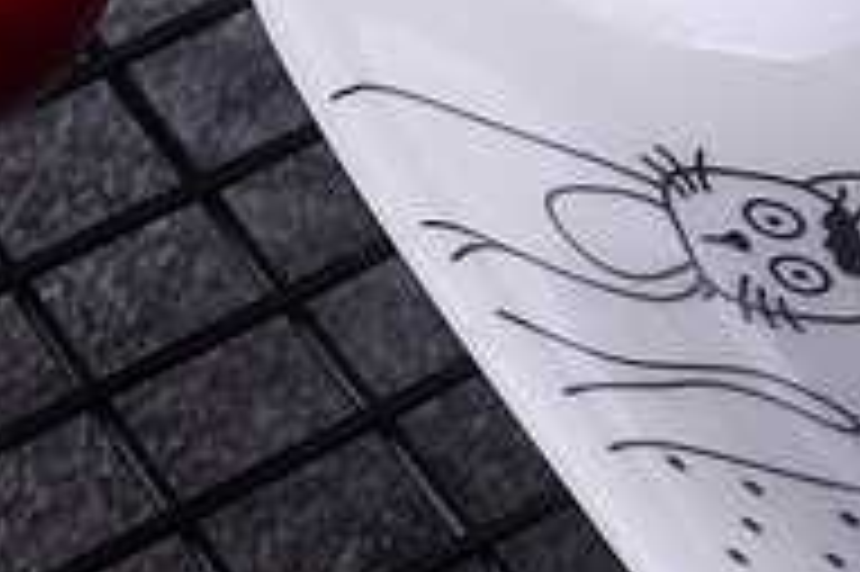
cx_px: 2269
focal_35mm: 335
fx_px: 7996
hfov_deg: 5.8
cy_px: -477
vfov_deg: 4.1
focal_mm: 50
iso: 100
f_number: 14
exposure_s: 1/125
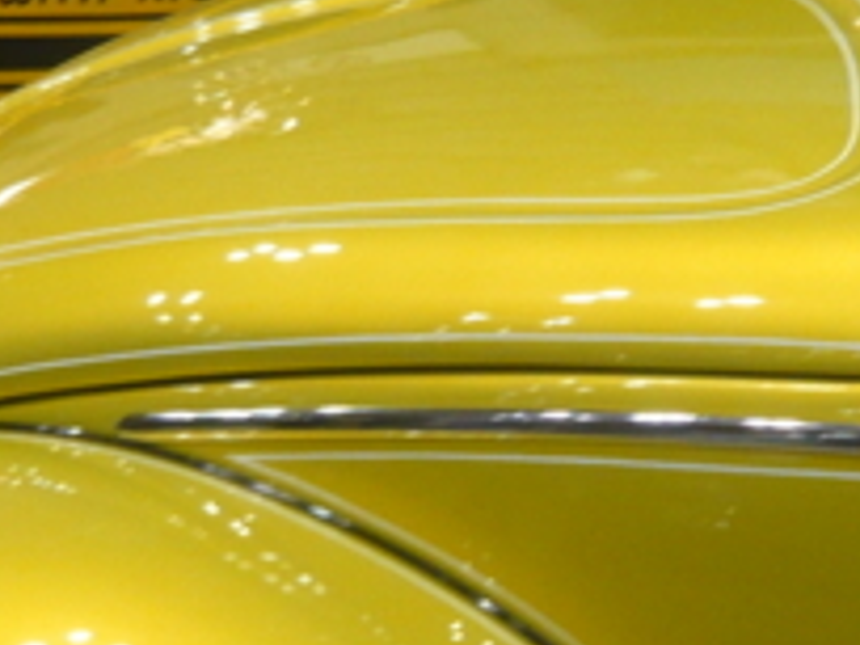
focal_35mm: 110
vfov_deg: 13.4
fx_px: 2733
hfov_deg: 17.8
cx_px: 603
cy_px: 236
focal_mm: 4.6
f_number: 2.8
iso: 200
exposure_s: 1/20
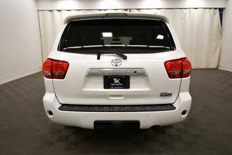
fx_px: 161
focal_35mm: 25
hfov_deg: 71.5
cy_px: 78
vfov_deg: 51.3
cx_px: 116
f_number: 5.3
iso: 640
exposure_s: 1/250
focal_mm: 17
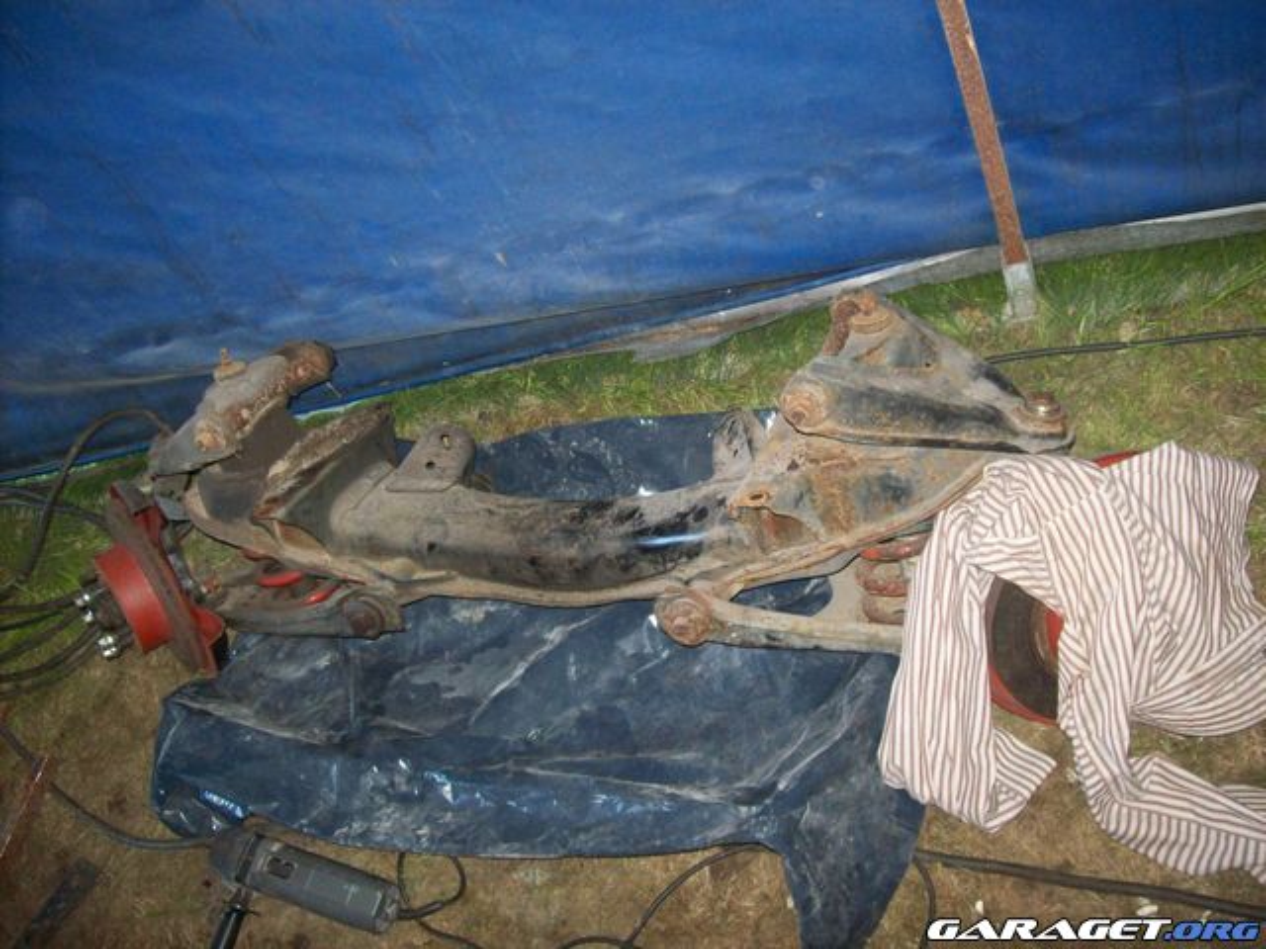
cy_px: 474
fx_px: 1317
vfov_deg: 39.7
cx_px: 633
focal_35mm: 36
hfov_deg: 51.4
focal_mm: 6
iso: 200
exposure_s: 1/64
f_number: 2.7
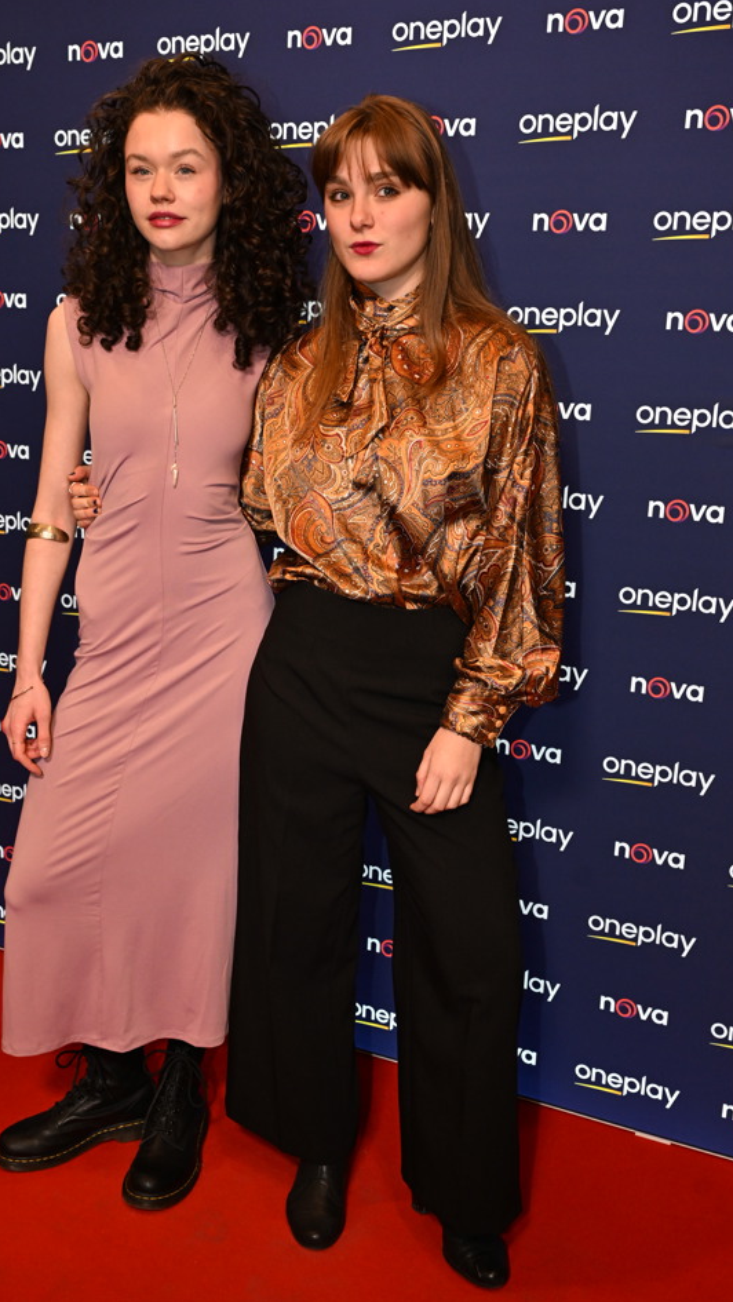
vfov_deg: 51.6
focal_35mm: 39
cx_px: 295
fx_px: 1347
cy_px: 668
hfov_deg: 30.4
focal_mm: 34
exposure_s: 1/250
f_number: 5
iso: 1600
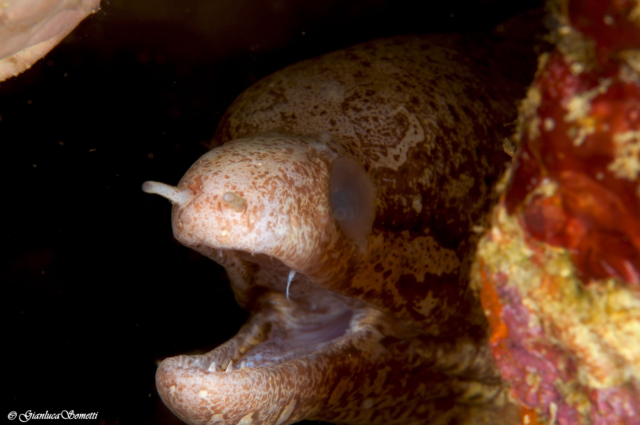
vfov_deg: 8.7
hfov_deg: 13.1
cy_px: 212
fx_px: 2796
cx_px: 320
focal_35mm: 158
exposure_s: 1/200
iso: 200
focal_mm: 105
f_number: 22
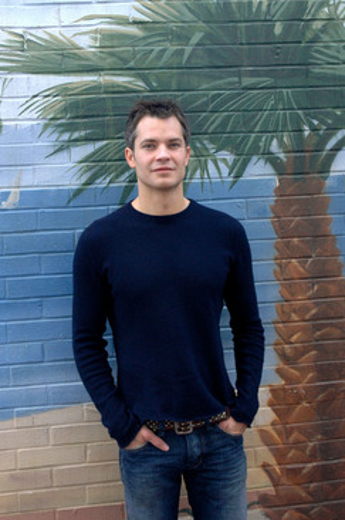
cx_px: 166
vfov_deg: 41.5
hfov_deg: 28.3
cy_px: 242
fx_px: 685
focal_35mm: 48
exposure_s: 1/80
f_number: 4.5
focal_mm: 29
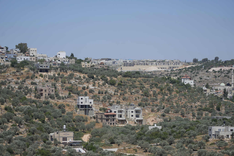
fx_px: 650
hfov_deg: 20.4
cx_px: 117
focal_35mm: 100
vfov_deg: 13.7
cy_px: 78
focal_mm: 100
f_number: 5
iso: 100
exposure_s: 1/1000
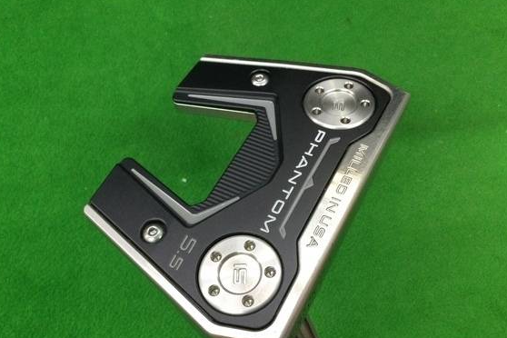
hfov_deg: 51.9
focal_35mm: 37
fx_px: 521
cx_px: 251
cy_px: 197
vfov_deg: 35.9
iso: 100
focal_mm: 3.3
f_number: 2.4
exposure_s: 1/30
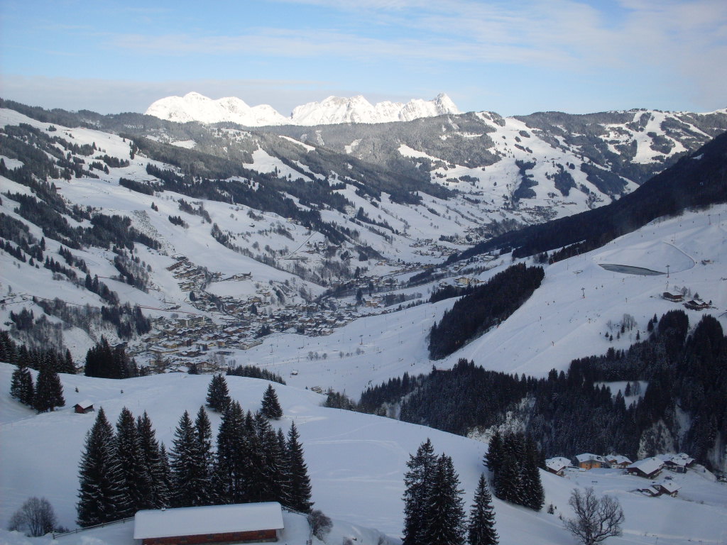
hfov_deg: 49.0
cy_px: 272
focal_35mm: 38
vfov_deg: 37.7
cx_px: 364
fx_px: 798
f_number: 8.4
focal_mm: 6.3
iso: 80
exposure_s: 1/250
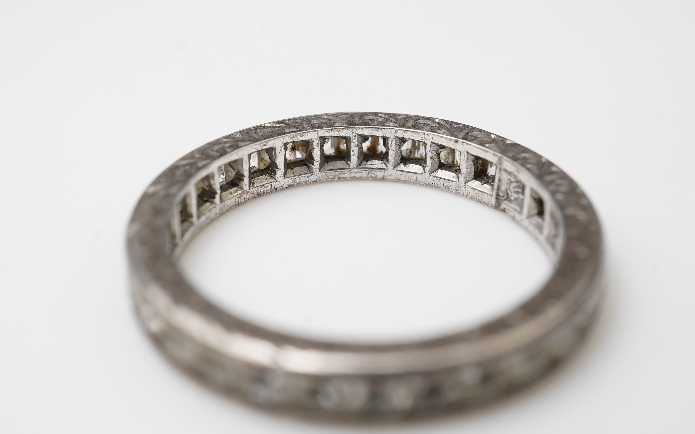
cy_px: 224
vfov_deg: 27.4
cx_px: 350
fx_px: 890
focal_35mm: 47
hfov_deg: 42.6
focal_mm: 30
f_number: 16
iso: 400
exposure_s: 1/100
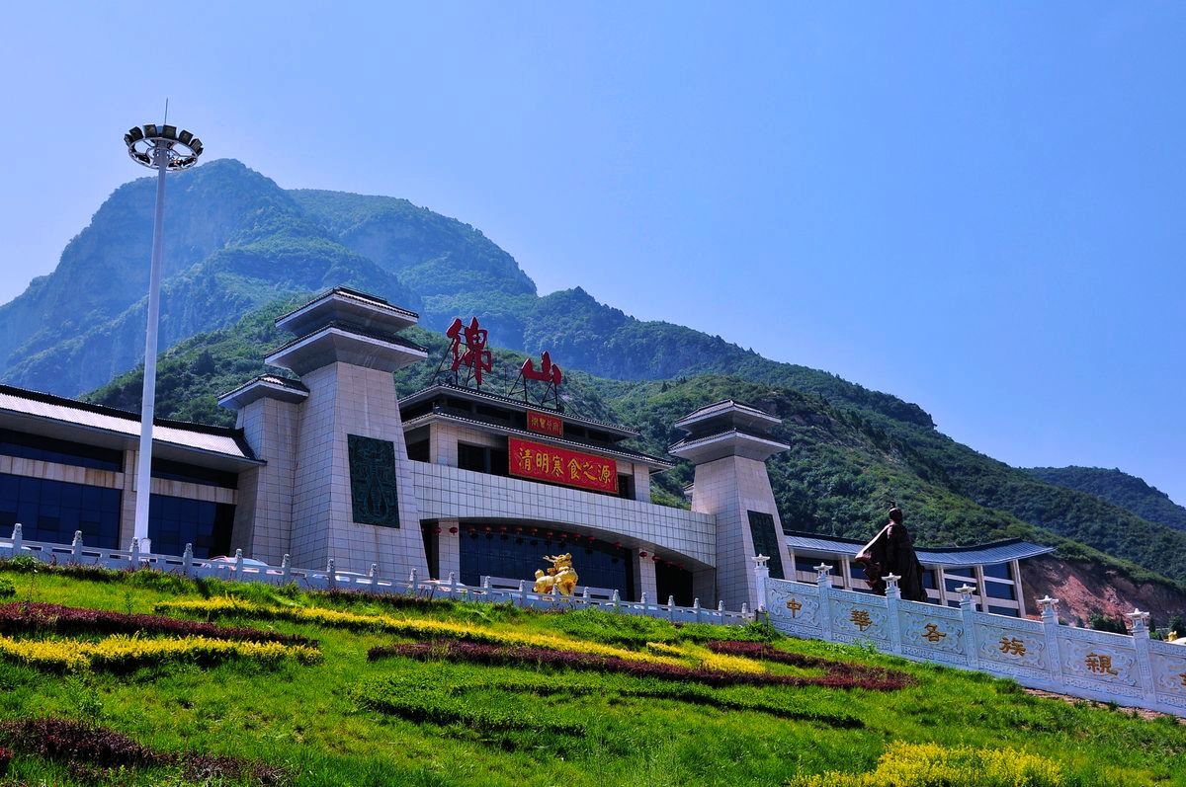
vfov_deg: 36.8
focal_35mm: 36
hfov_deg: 53.2
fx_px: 1185
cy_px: 394
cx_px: 593
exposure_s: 1/800
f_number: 8
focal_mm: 24
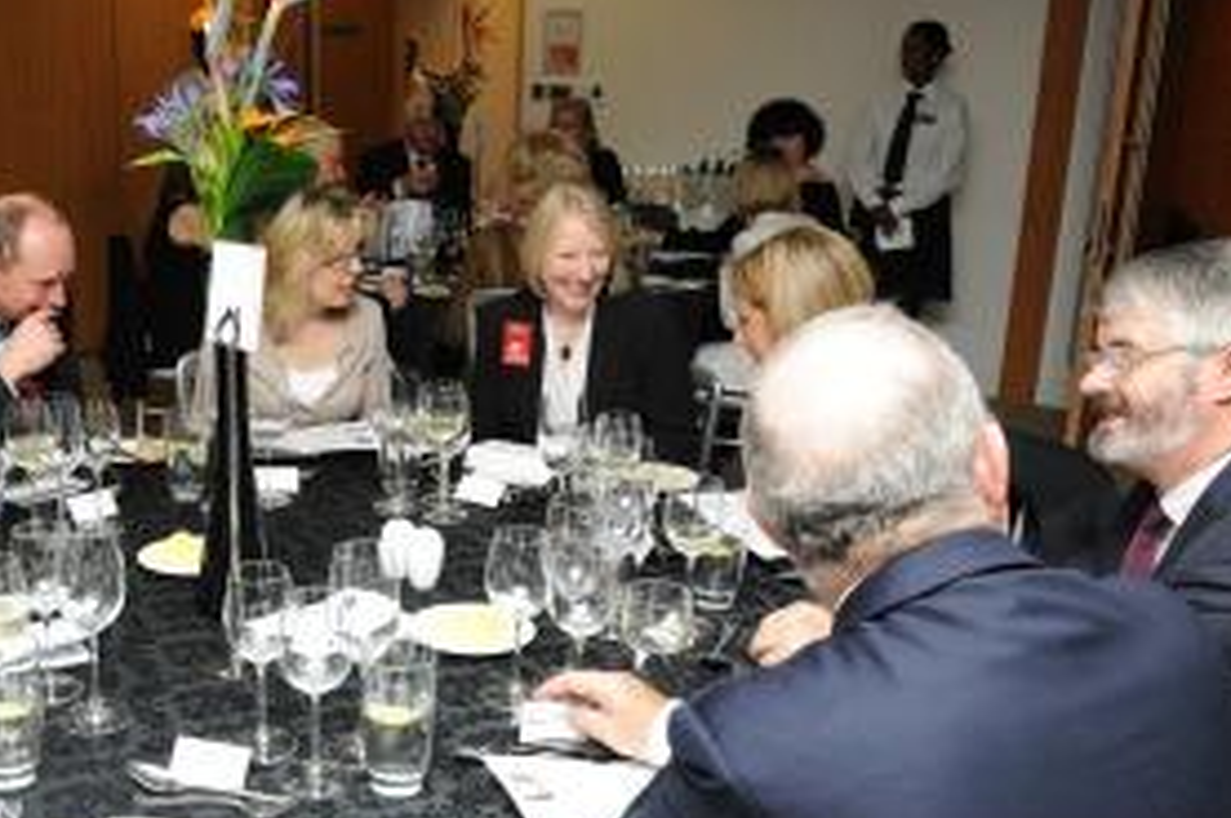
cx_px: 333
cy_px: 471
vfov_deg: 31.8
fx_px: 1434
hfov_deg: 45.1
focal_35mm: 42
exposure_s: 1/250
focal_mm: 26
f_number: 6.3
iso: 4000
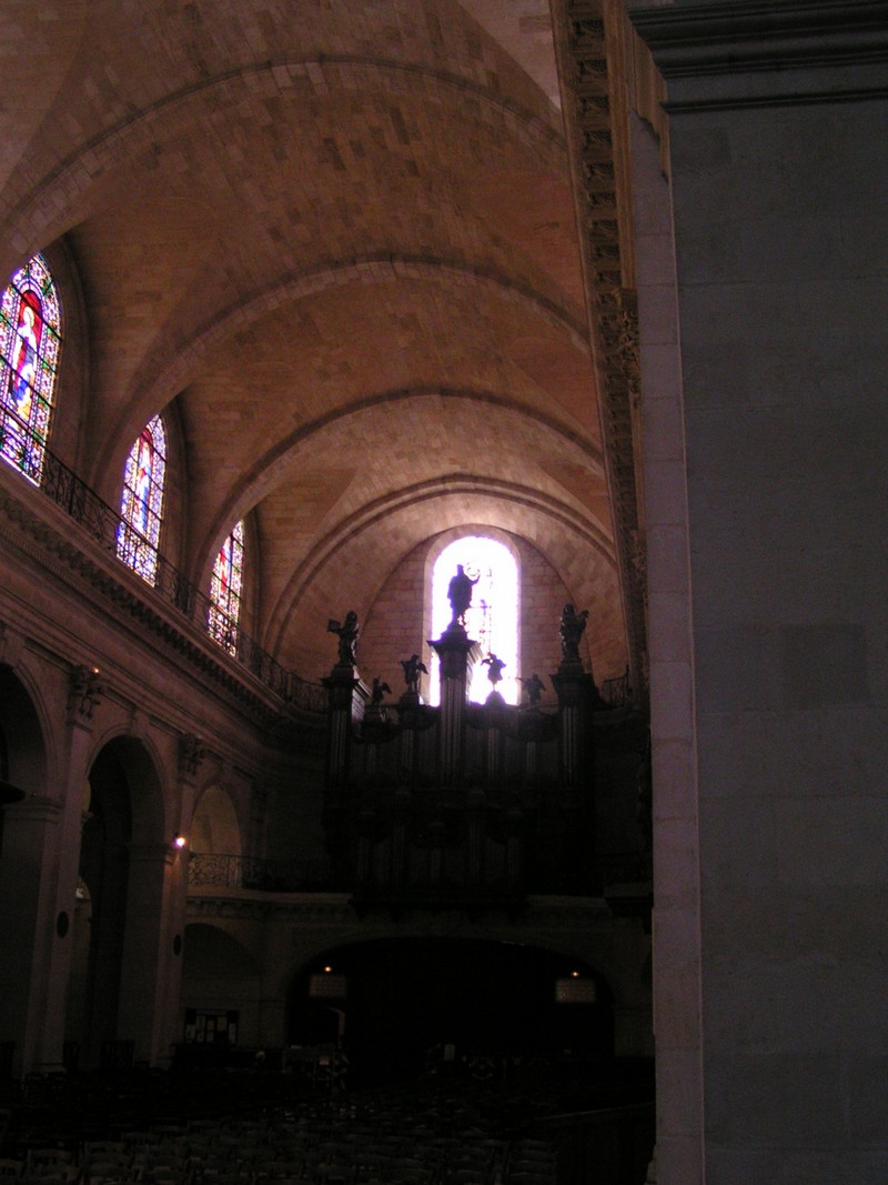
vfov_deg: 49.0
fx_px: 1300
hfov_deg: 37.7
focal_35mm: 38
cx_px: 444
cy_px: 592
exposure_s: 1/25
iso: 200
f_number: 2.8
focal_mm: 5.8
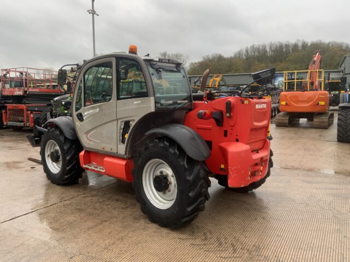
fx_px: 293
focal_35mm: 29
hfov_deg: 61.7
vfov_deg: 48.2
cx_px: 175
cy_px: 131
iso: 25
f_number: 1.8
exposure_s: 1/122
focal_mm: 3
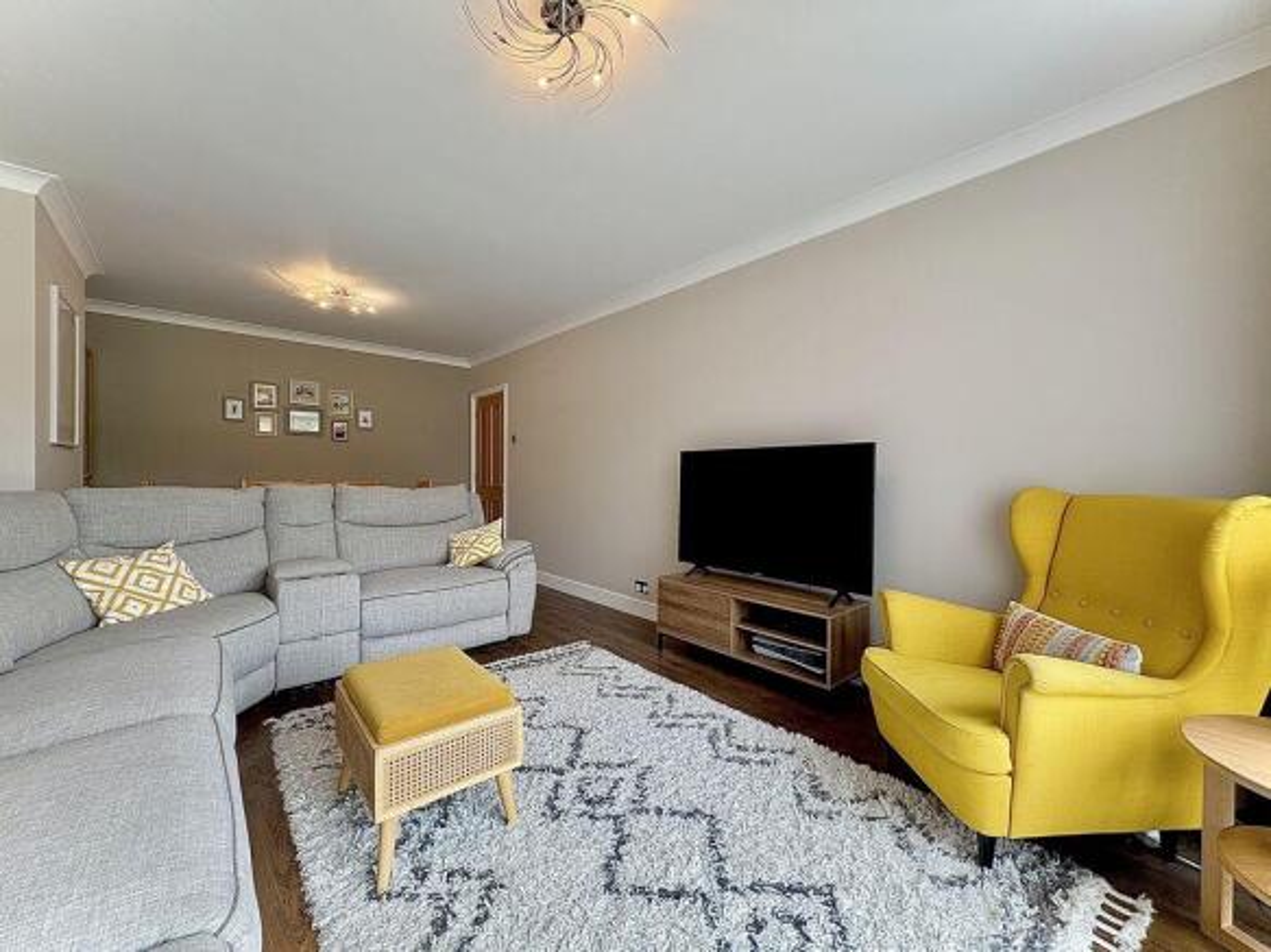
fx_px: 514
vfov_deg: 85.7
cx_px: 636
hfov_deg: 102.1
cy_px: 476
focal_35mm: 14
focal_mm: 2.22
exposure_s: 1/50
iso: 200
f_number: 2.2
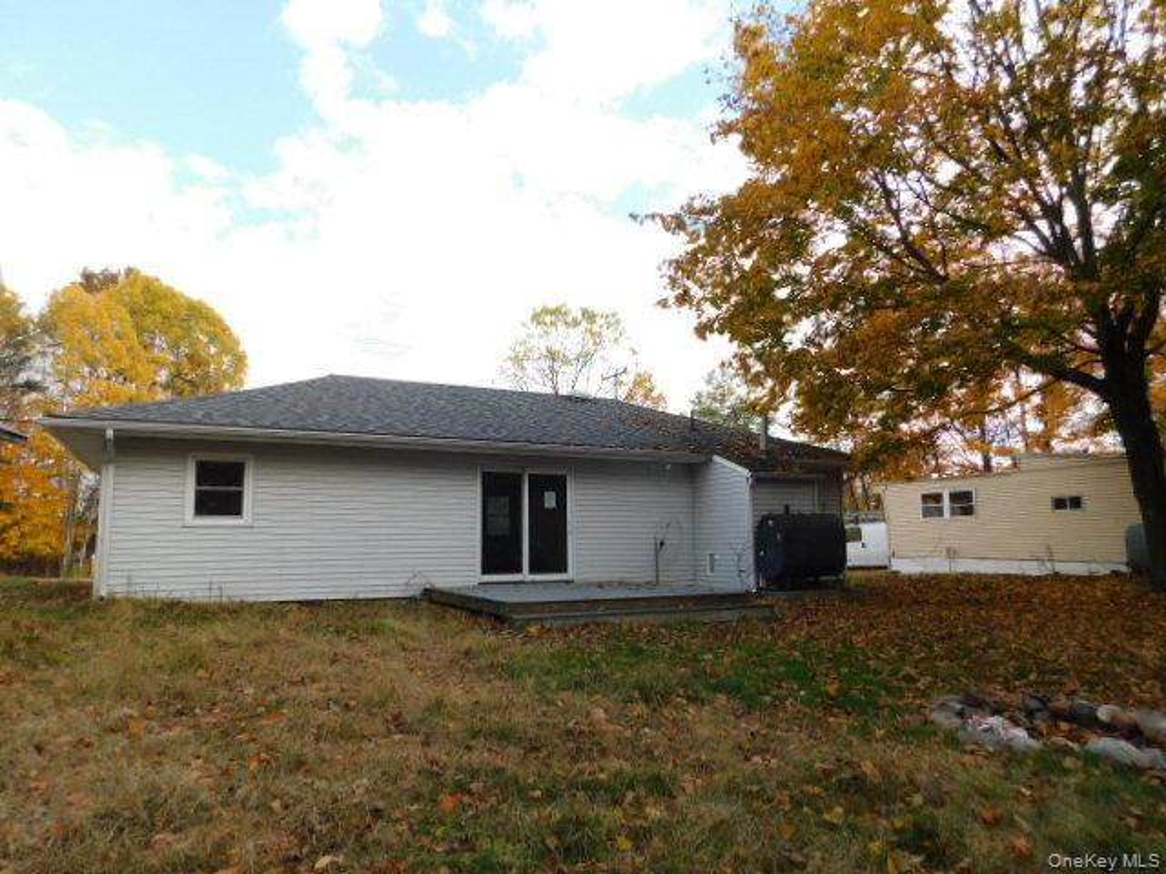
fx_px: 775
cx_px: 583
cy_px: 437
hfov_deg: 73.9
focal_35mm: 23
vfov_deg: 58.9
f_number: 3
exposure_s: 1/400
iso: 125
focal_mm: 4
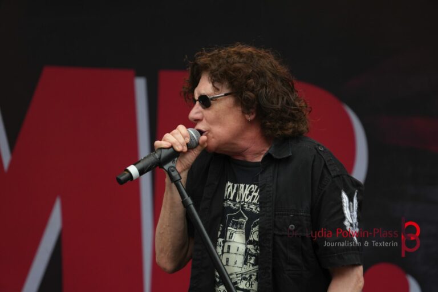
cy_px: 146
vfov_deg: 6.9
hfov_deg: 10.4
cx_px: 219
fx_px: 2409
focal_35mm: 198
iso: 320
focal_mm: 132
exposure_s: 1/250
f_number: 5.6
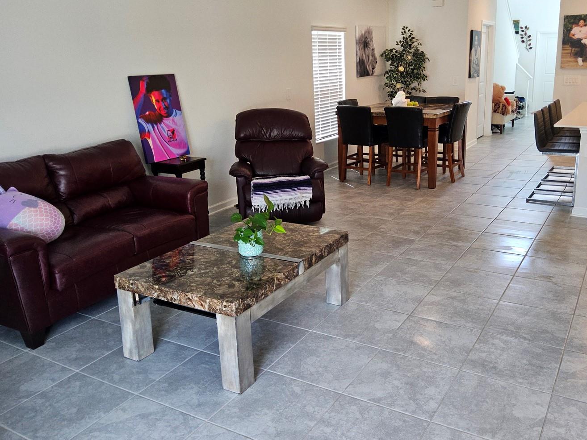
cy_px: 202
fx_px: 475
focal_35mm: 28
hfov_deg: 63.0
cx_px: 343
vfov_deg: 49.7
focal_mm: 3.08
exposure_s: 1/120
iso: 160
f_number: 2
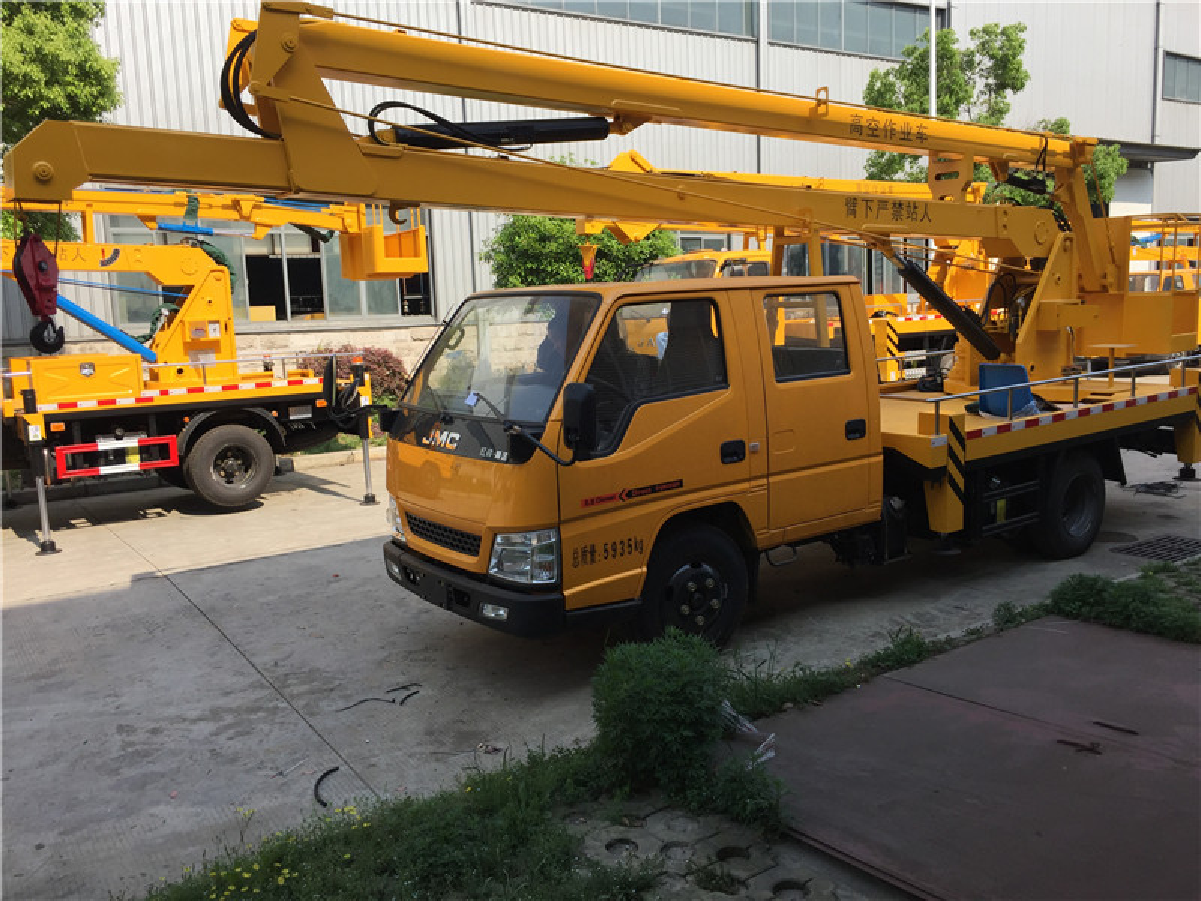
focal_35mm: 29
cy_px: 450
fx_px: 1006
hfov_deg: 61.7
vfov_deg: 48.2
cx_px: 600
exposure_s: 1/1199
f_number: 2.2
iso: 32
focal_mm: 4.15
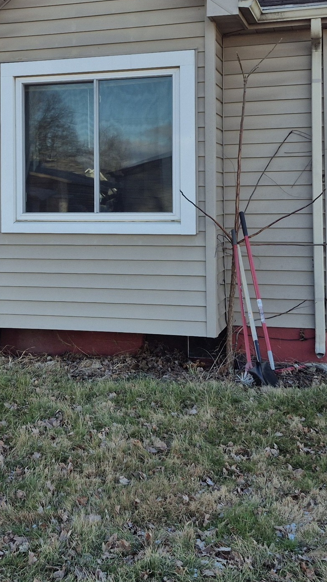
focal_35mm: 55
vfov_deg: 37.6
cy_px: 210
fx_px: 848
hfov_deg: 21.4
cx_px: 41
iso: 25
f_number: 1.8
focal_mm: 5.4
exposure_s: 1/1380
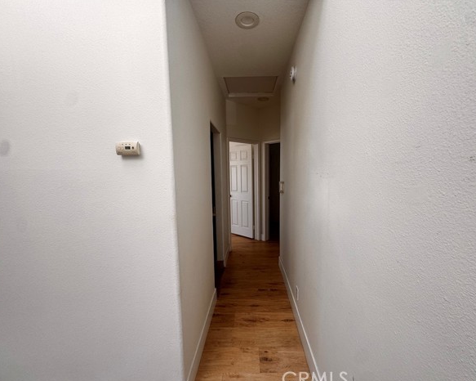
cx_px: 251
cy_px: 195
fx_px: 211
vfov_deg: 84.0
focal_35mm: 15
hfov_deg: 96.7
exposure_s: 1/99
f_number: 2.2
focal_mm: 2.22
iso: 40
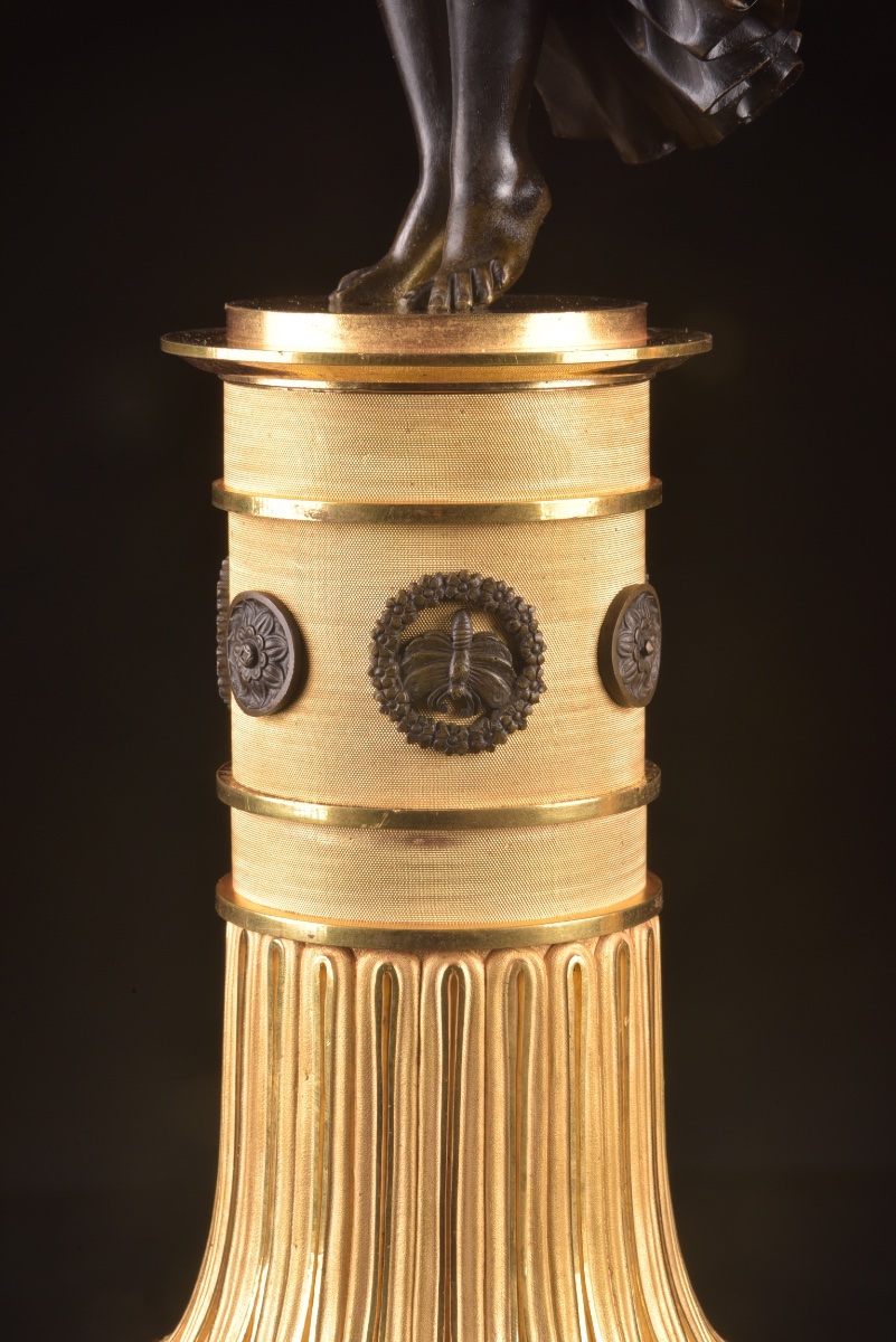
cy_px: 671
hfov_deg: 11.2
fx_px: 4550
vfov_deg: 16.8
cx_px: 448
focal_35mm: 122
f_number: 25
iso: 400
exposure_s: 1/125
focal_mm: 122
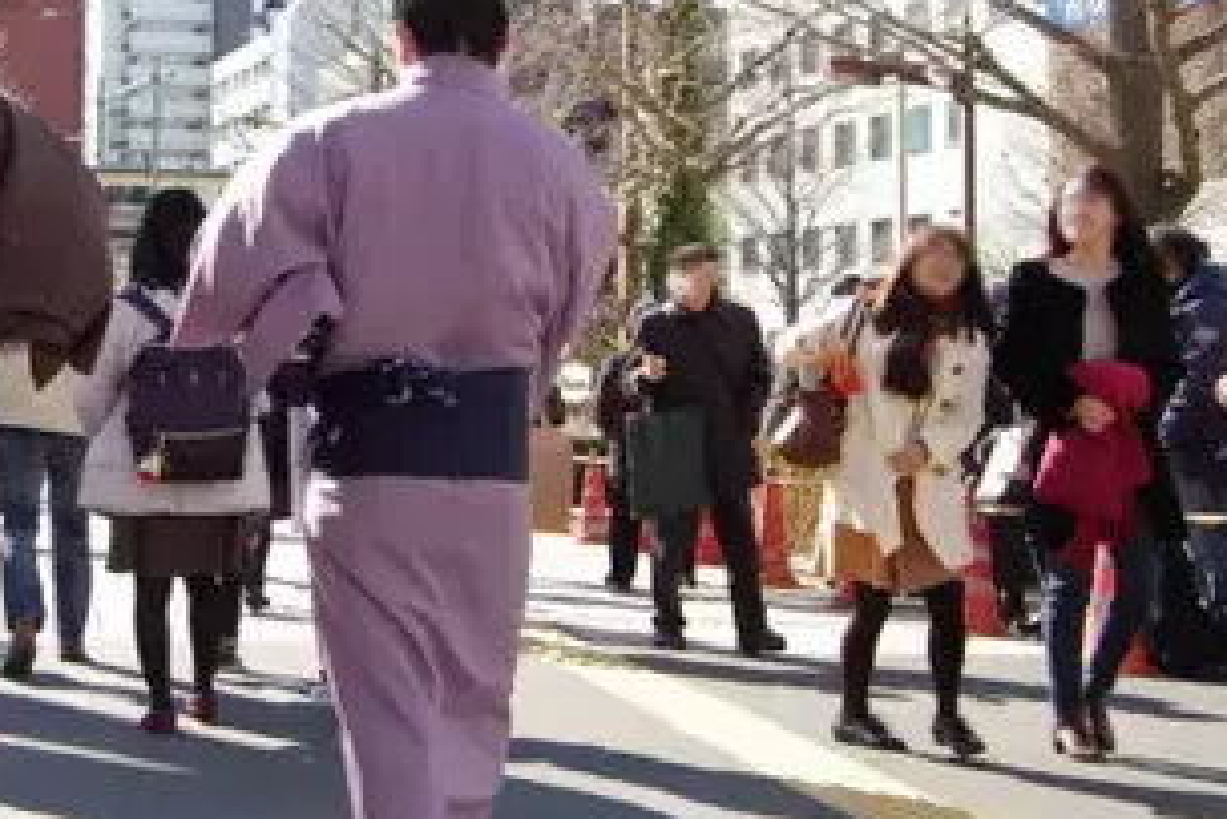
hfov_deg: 27.5
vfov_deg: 19.0
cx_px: 153
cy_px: 180
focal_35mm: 71
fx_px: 2421
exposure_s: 1/200
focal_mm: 24
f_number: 7.1
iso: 200
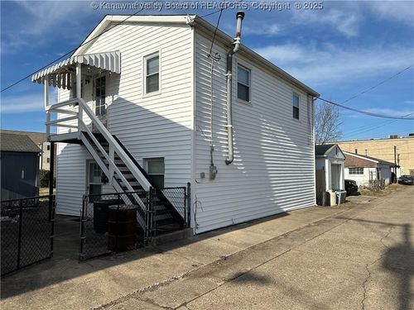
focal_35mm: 24
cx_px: 207
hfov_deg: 71.6
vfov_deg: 56.8
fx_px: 287
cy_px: 155
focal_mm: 6.86
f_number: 1.78
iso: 80
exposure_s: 1/6211
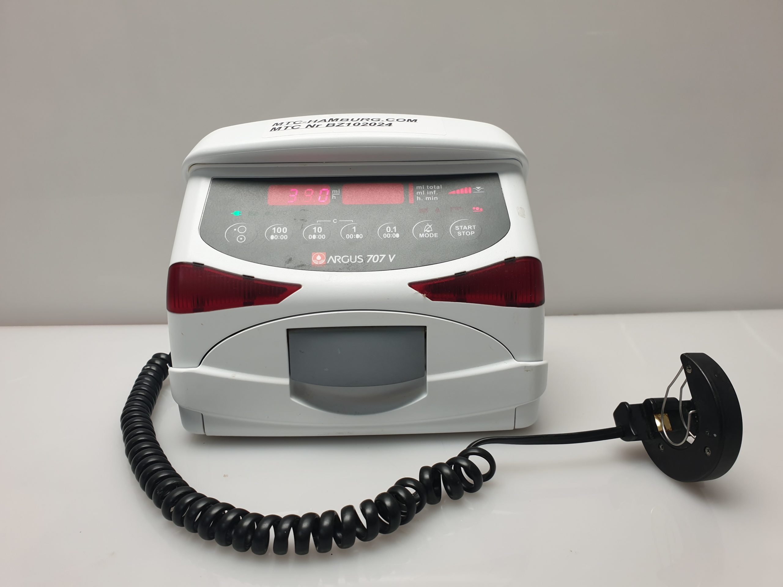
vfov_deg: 53.1
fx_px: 588
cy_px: 294
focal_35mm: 26
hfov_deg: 67.3
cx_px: 392
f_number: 2.4
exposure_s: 1/100
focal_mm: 4.3
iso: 64
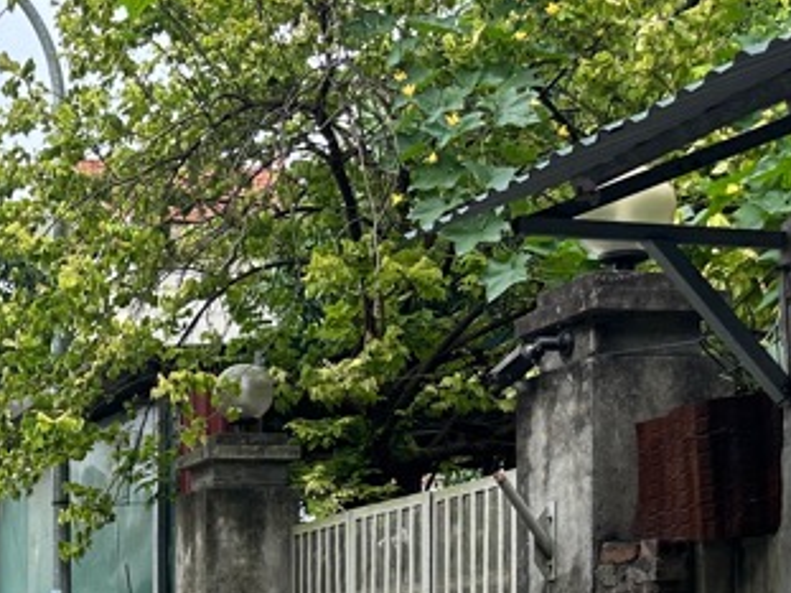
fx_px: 1805
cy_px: 649
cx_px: -308
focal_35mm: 79
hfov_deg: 21.7
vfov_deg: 18.0
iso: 80
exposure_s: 1/1751
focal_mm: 6.86
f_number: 1.78
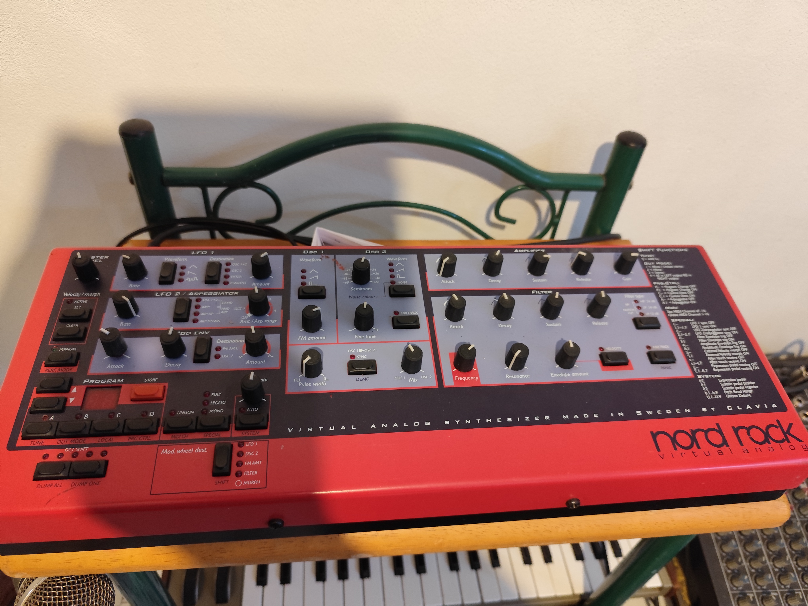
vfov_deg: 58.9
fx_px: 537
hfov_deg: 73.9
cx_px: 404
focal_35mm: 23
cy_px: 303
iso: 1000
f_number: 1.65
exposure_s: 1/25
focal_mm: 6.19
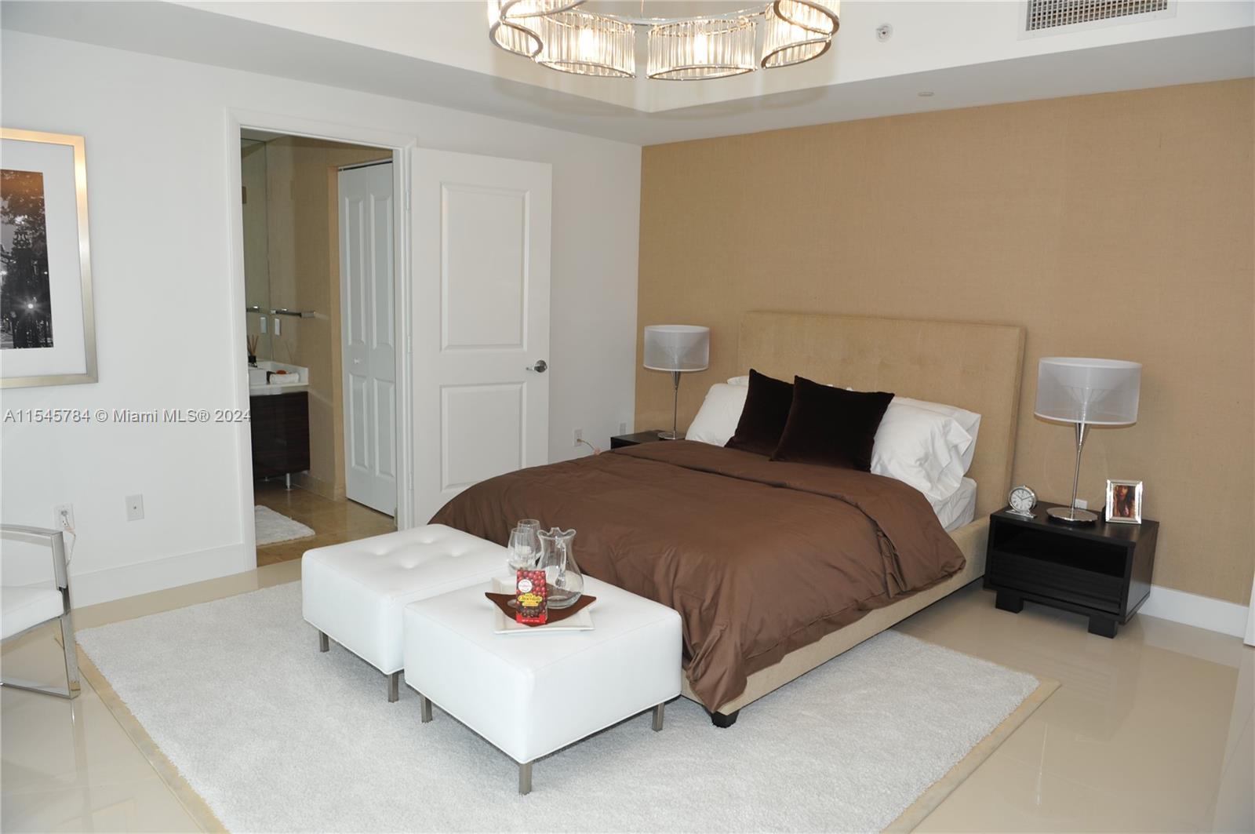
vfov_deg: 53.0
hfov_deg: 73.8
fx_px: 836
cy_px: 417
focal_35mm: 24
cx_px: 628
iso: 400
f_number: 5.6
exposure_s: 1/60
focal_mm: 24
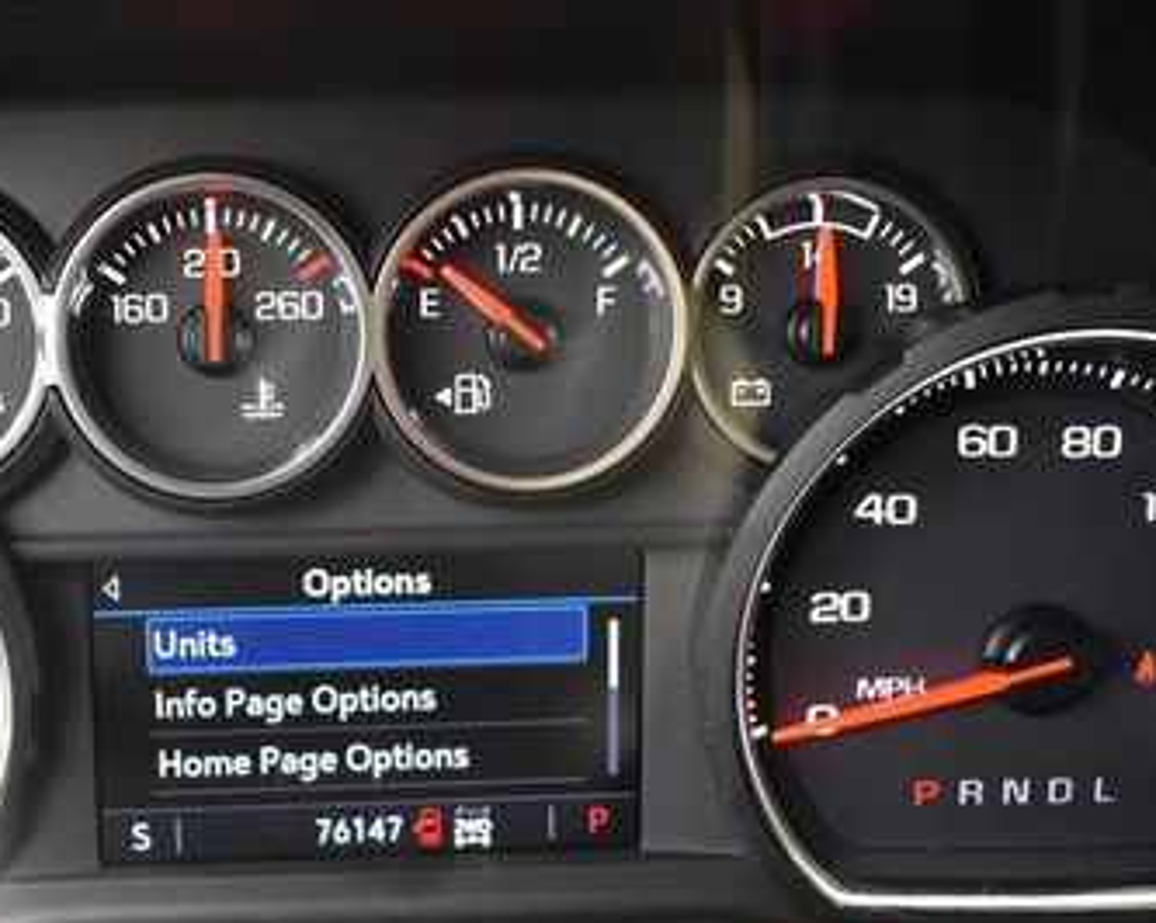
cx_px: 344
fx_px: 1946
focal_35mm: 57
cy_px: 658
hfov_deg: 32.7
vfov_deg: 26.5
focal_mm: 21
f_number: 3.8
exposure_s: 1/125
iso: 1100
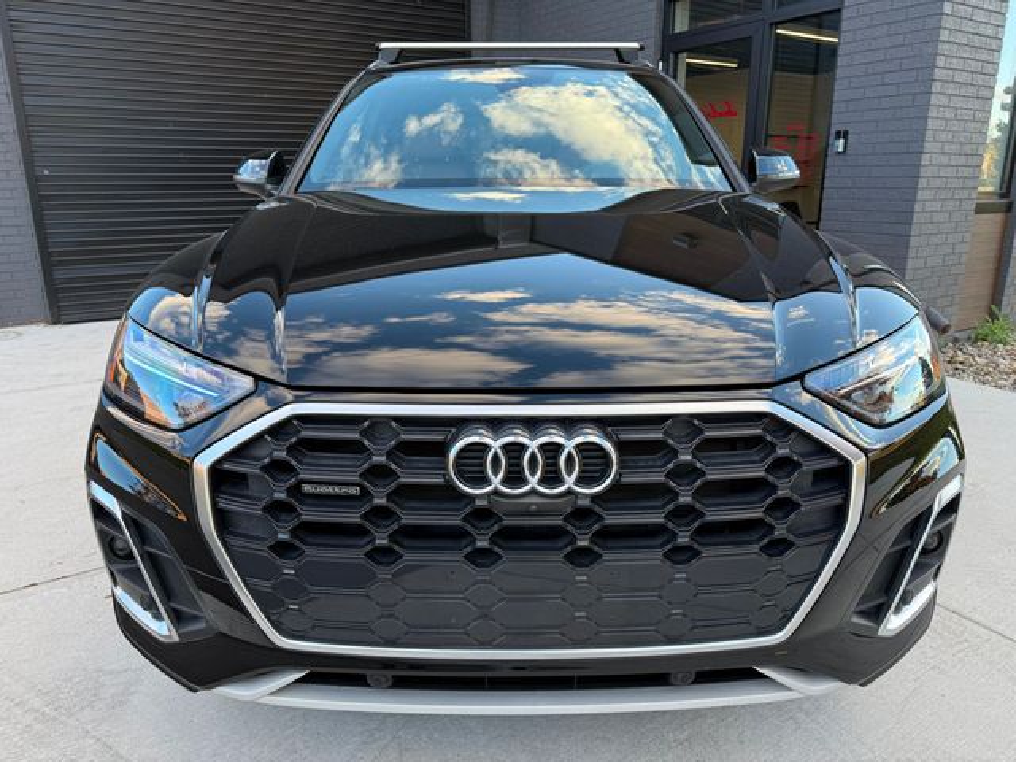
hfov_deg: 71.6
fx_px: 704
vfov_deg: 56.8
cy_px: 381
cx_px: 508
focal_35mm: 24
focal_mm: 6.76
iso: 80
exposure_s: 1/301
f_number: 1.78
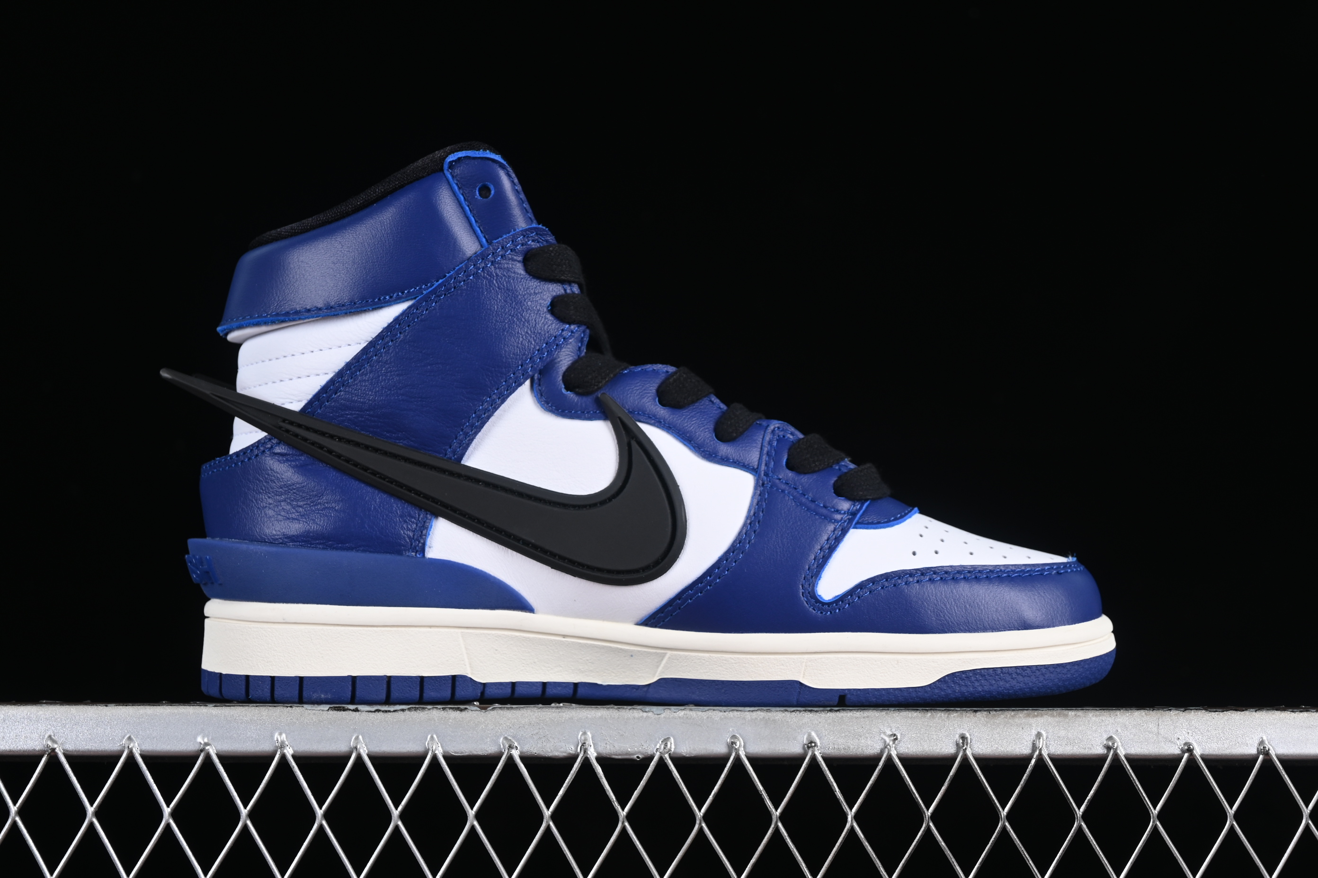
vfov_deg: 18.2
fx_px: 2746
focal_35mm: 75
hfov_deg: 27.0
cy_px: 439
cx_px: 659
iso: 160
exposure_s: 1/60
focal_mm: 50
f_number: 7.1
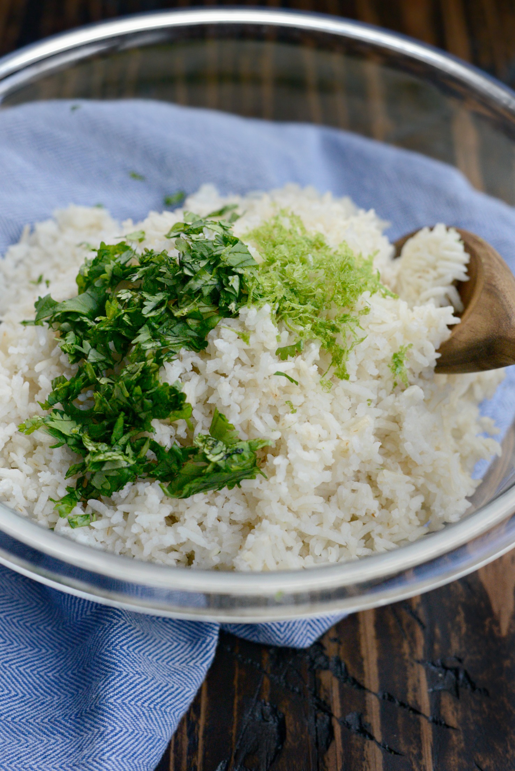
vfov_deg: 39.6
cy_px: 386
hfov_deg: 27.0
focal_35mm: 50
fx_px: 1072
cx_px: 258
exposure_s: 1/1000
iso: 2200
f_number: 4.5
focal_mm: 50
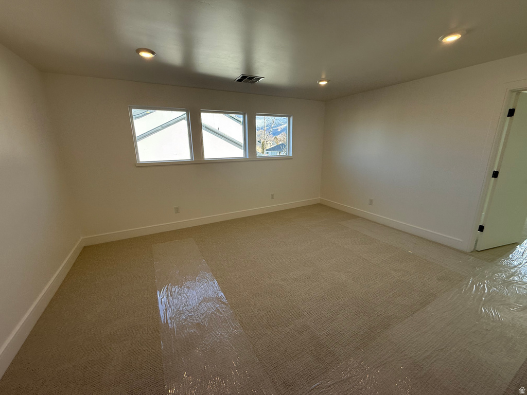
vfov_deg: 85.7
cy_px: 198
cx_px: 264
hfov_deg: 102.1
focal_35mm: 14
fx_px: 213
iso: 64
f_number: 2.2
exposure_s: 1/234
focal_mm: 2.22
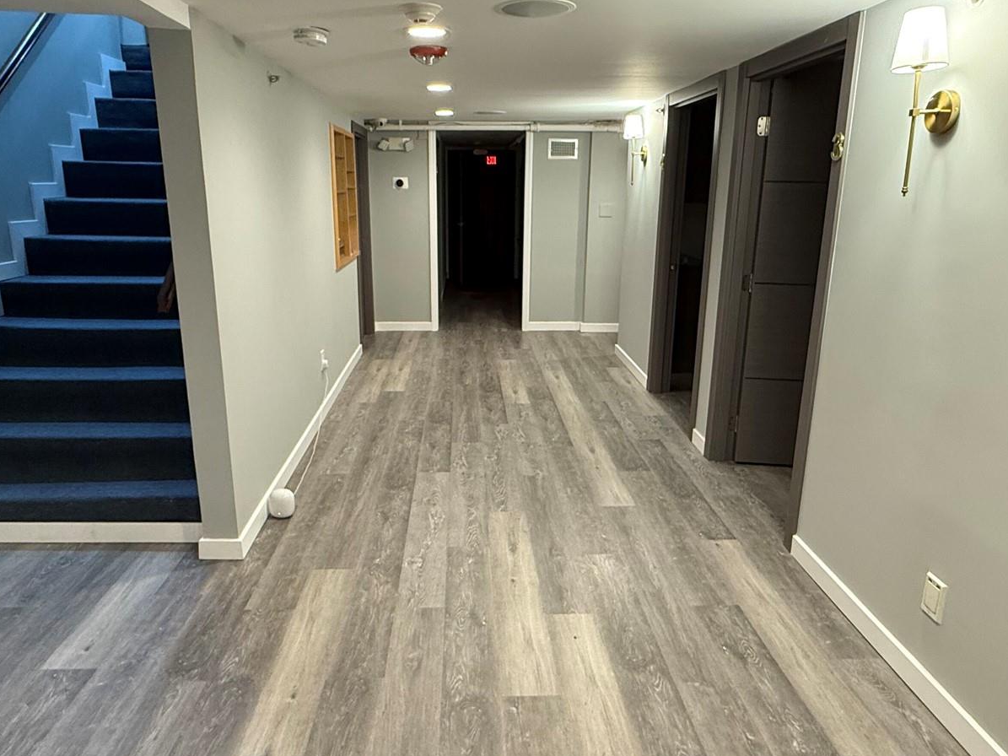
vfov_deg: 56.8
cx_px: 493
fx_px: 699
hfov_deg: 71.6
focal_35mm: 24
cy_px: 363
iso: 320
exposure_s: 1/60
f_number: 2.2
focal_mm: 2.22
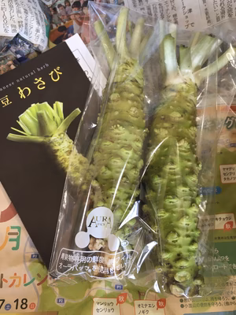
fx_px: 264
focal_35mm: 29
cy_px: 158
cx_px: 118
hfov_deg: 48.2
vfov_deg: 61.7
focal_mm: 4.15
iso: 50
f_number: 2.2
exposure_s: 1/30
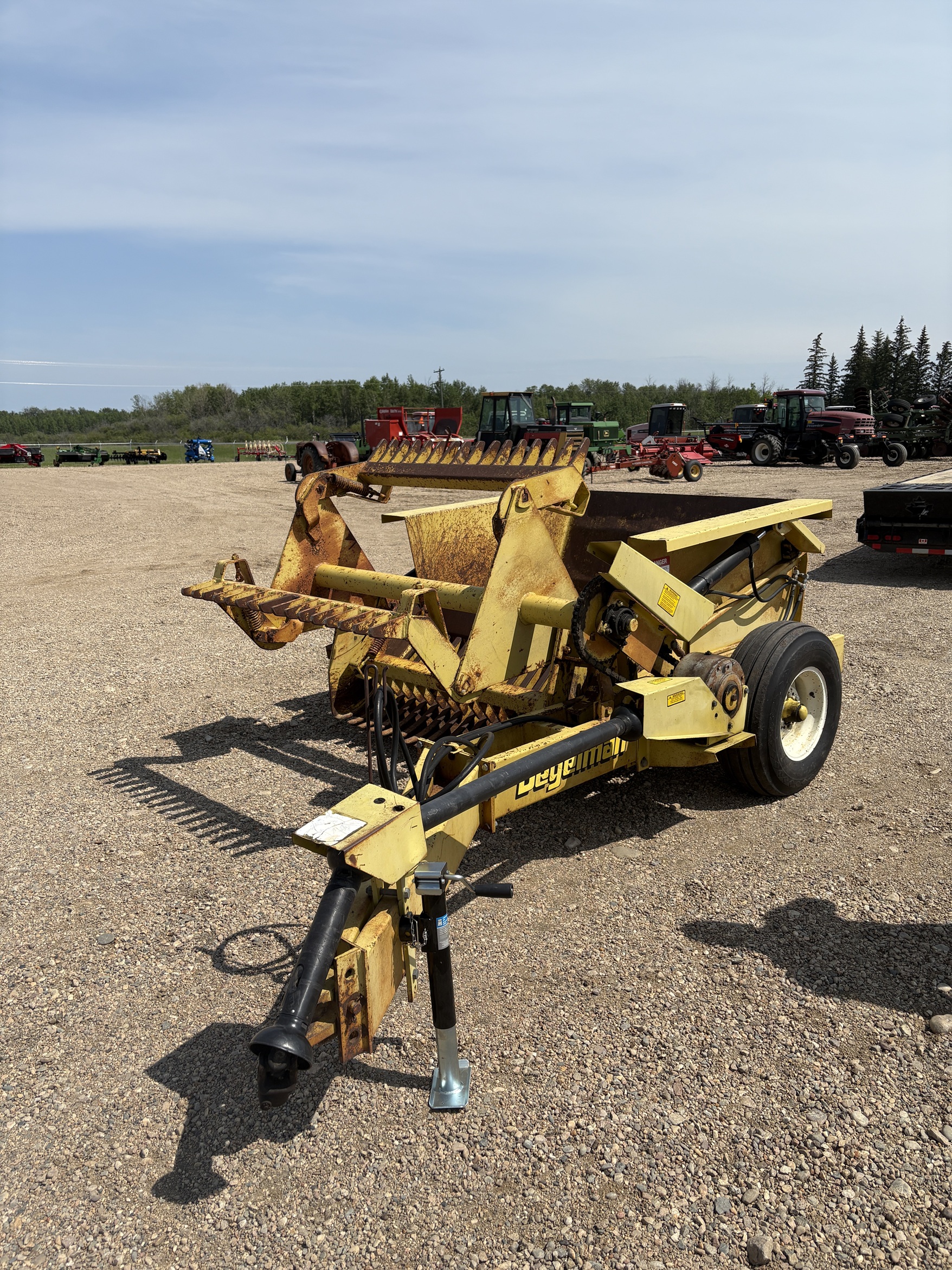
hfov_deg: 53.1
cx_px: 476
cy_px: 635
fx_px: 953
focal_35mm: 26
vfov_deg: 67.3
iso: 50
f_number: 1.6
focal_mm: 5.96
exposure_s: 1/5348
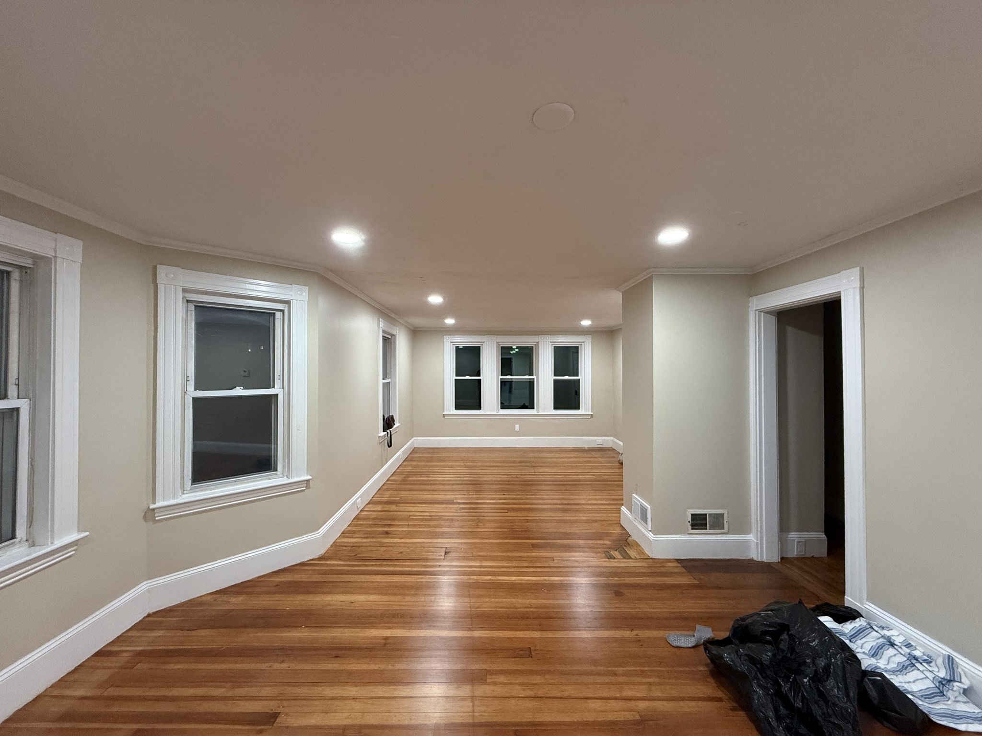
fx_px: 397
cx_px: 491
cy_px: 368
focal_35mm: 14
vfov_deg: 85.7
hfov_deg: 102.1
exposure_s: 1/98
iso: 320
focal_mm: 2.22
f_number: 2.2
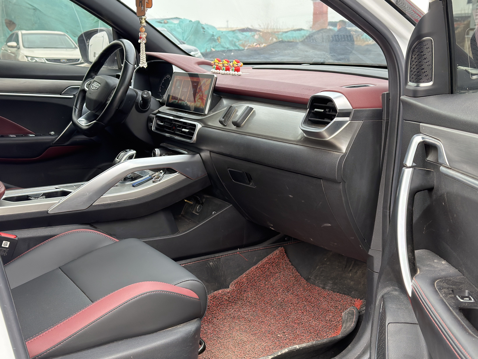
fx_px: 621
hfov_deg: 42.1
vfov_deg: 32.2
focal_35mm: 45
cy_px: 180
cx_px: 239
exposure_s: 1/191
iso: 125
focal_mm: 6.76
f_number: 1.78
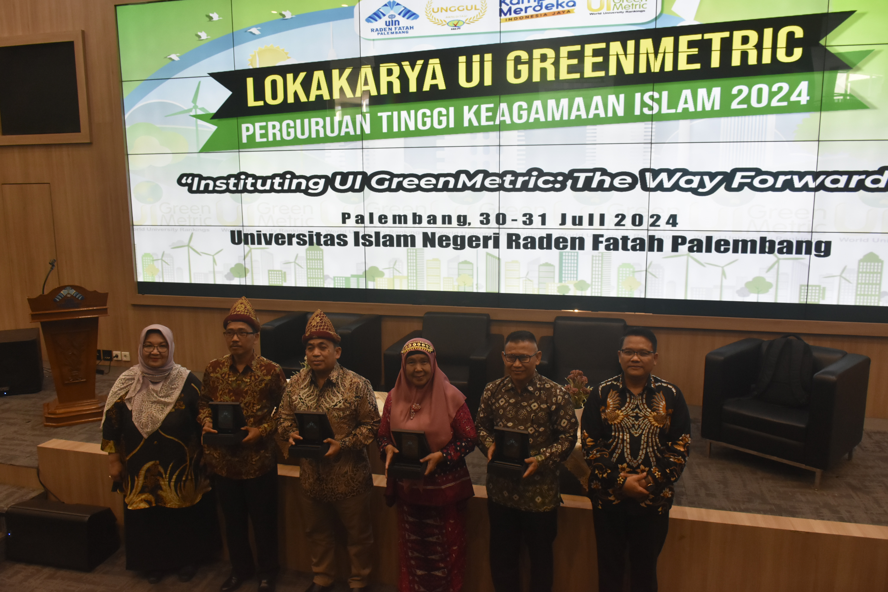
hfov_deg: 67.4
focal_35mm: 27
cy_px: 296
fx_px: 666
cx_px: 444
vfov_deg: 47.9
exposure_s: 1/125
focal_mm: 18
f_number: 5.6
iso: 2000
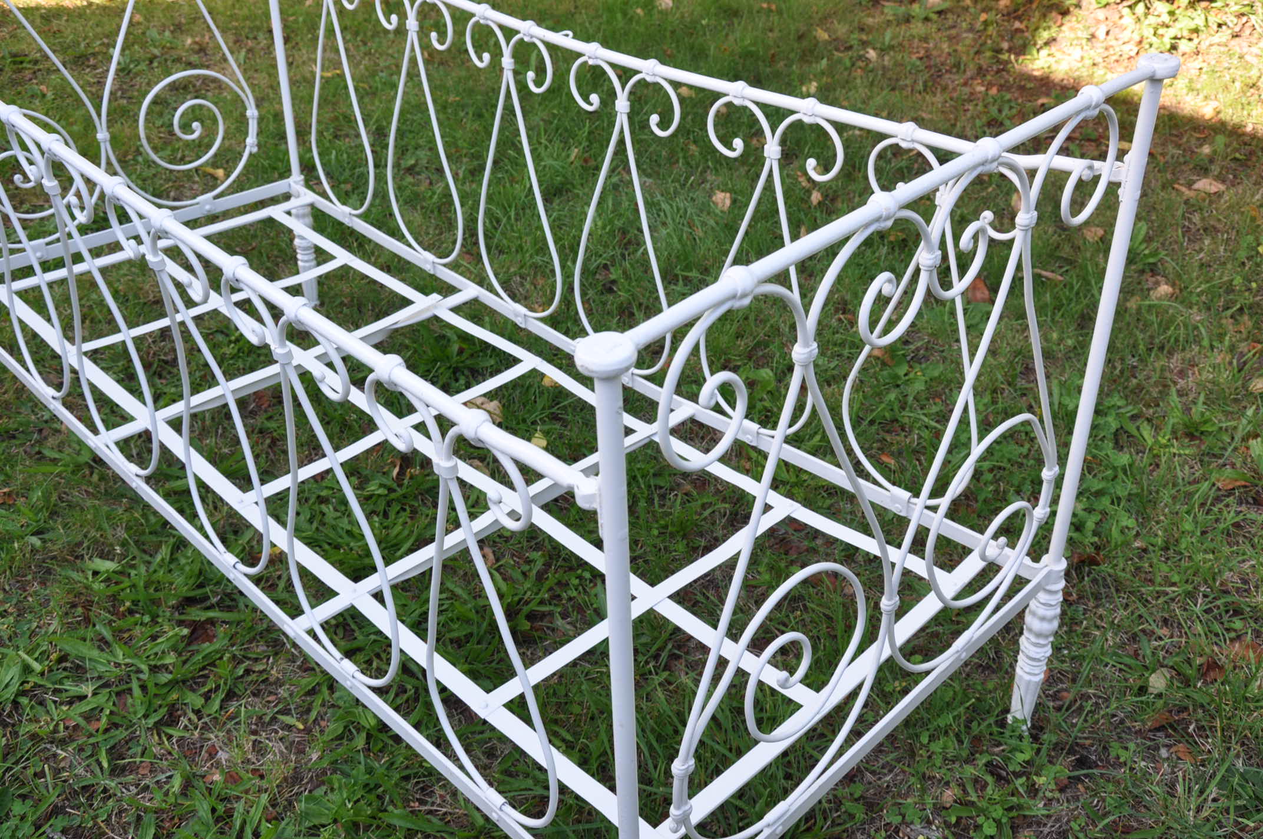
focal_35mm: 38
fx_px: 1314
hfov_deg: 51.3
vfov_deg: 35.4
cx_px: 632
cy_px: 420
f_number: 8
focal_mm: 25
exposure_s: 1/60
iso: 250
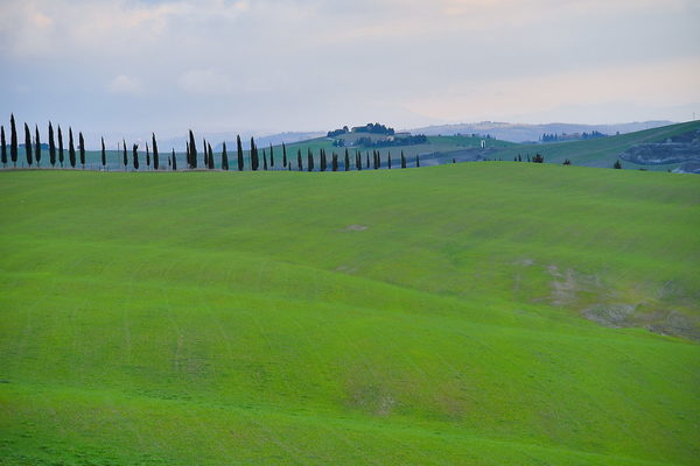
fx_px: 2333
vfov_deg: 11.4
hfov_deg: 17.1
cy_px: 233
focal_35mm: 120
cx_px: 350
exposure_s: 1/80
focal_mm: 120
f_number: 4.5
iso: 250
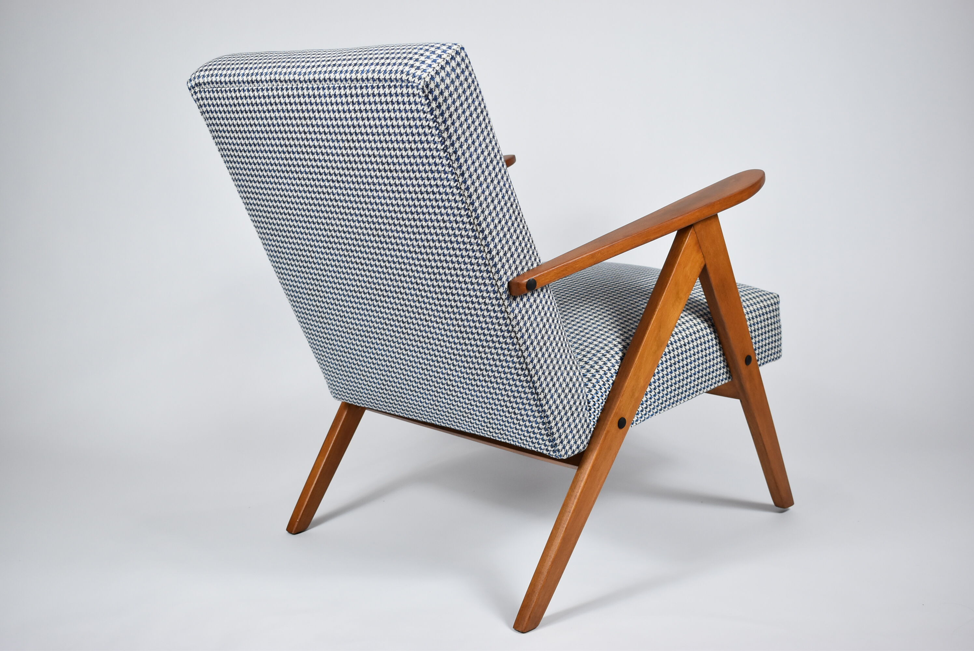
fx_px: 1218
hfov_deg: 43.6
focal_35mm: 45
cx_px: 487
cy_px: 326
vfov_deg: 29.9
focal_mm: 30
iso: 800
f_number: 5
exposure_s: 1/125
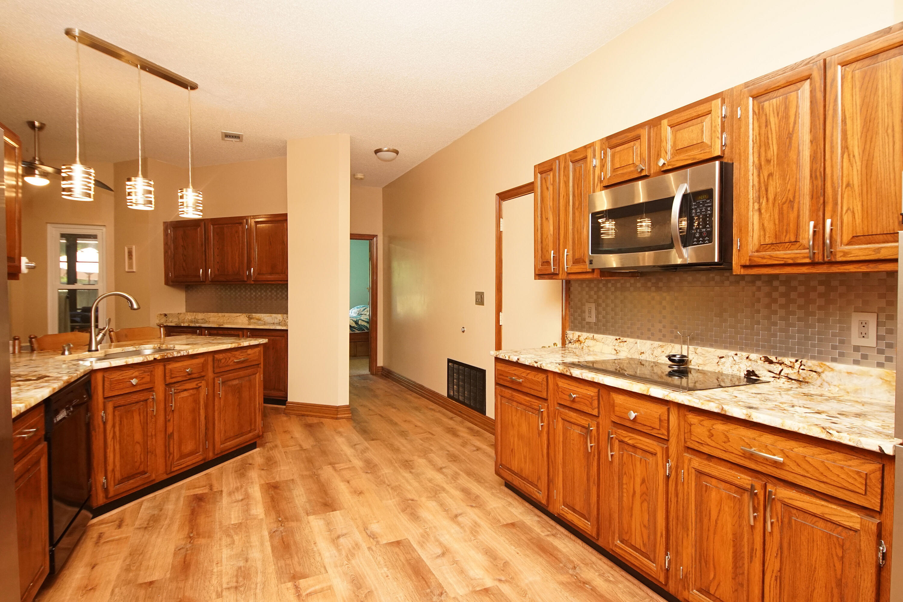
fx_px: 452
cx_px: 452
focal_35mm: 18
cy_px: 301
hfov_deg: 90.0
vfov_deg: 67.4
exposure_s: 1/60
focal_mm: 12
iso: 1250
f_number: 4.5
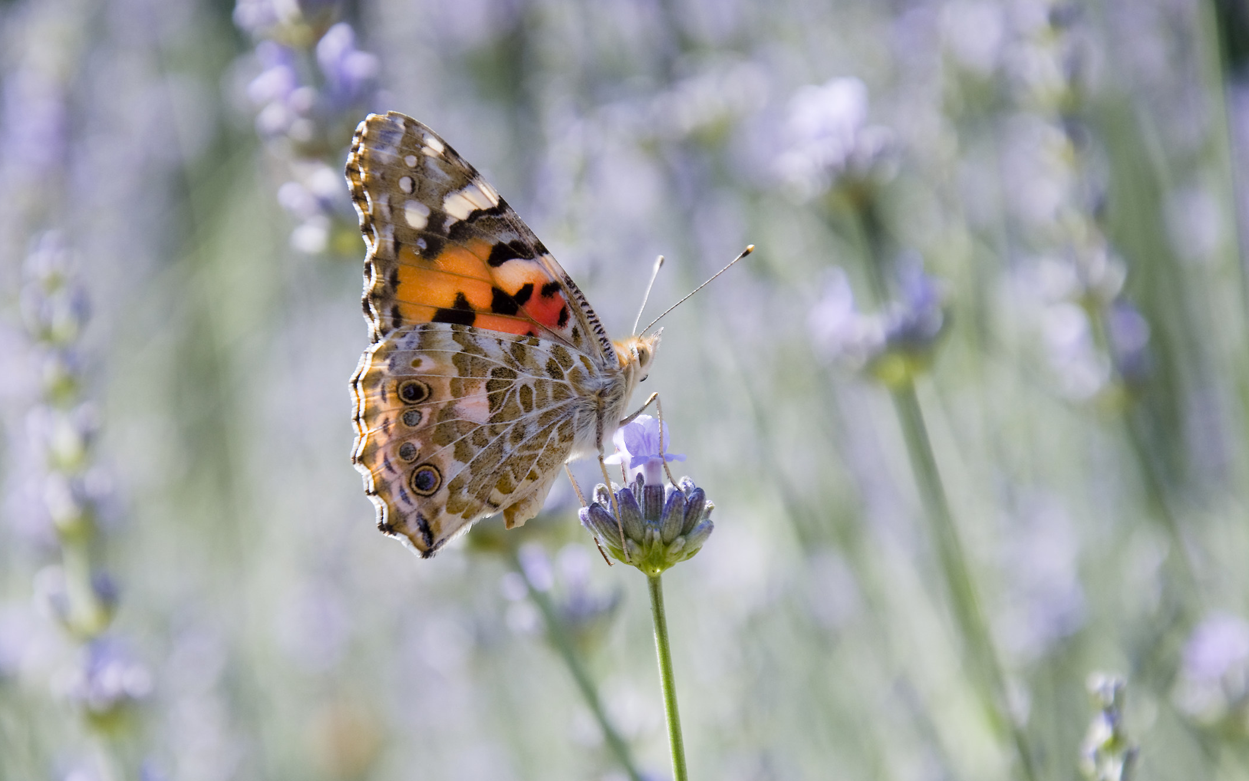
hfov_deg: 11.5
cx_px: 653
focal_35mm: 182
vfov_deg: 7.2
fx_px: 6182
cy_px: 423
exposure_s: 1/320
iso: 200
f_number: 8
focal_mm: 105
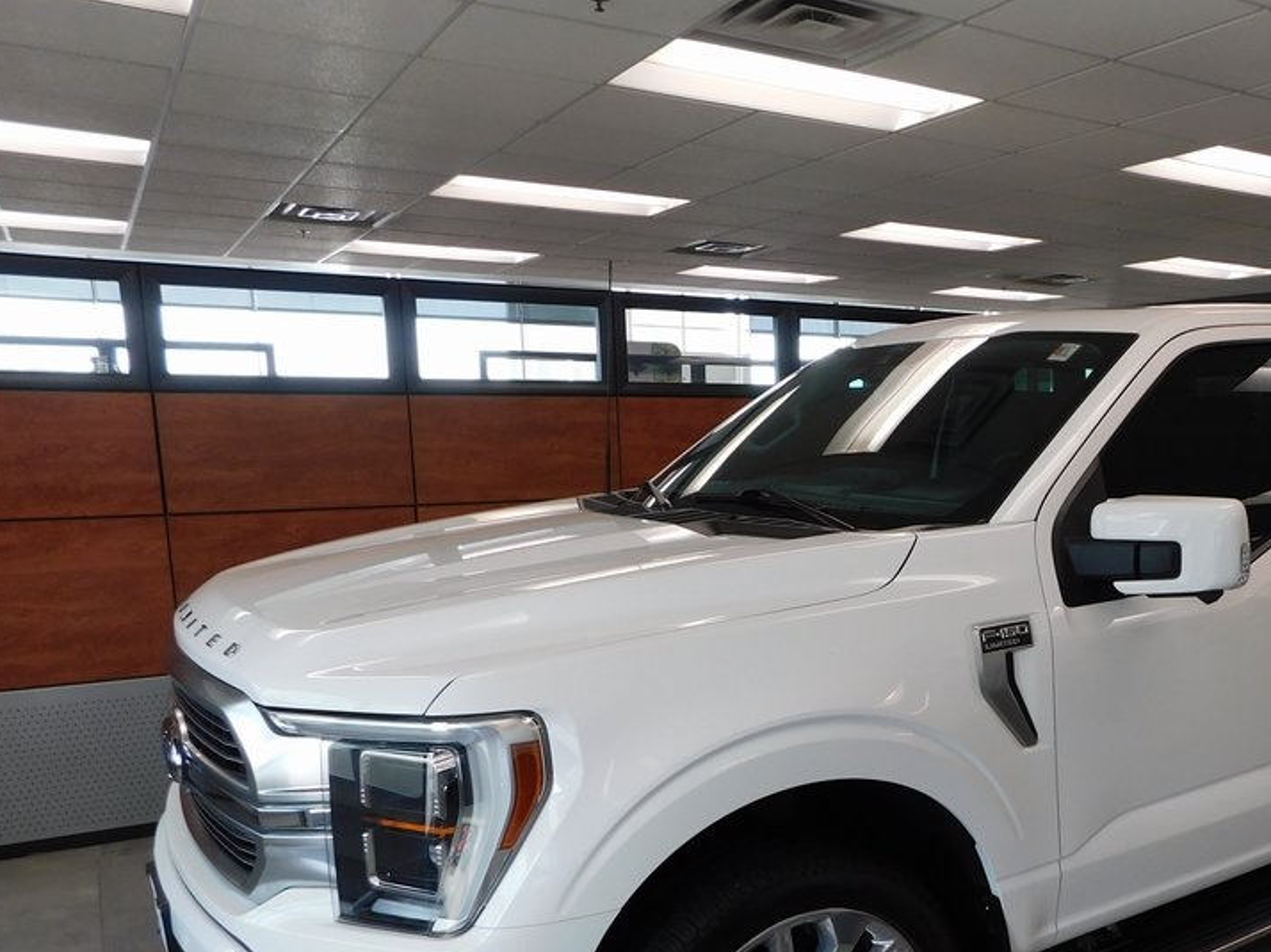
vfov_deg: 42.1
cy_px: 669
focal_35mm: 33
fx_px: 1211
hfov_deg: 53.6
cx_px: 901
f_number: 3
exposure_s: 1/30
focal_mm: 4
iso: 125
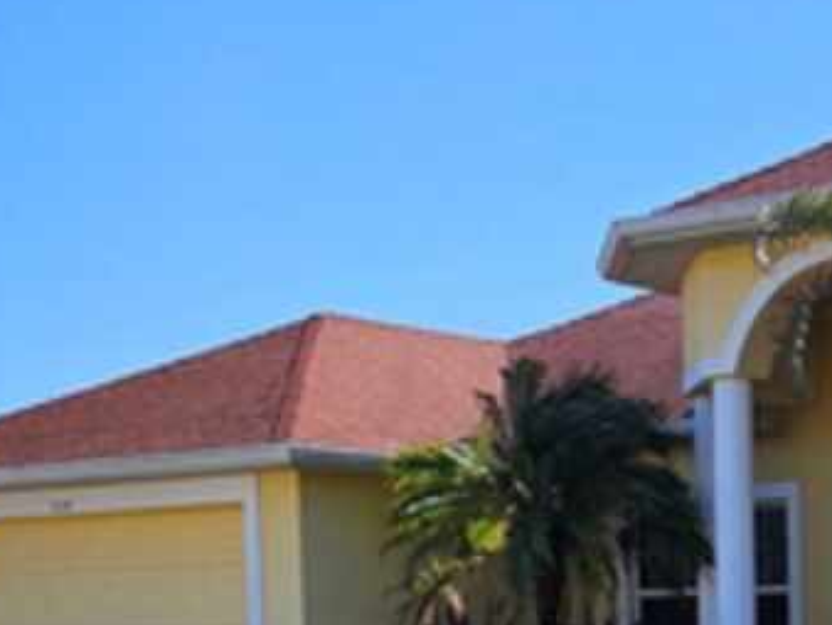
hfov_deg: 21.7
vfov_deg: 16.0
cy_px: 832
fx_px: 2093
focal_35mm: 87
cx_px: 832
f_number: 1.8
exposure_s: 1/1484
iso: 25
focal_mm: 5.4
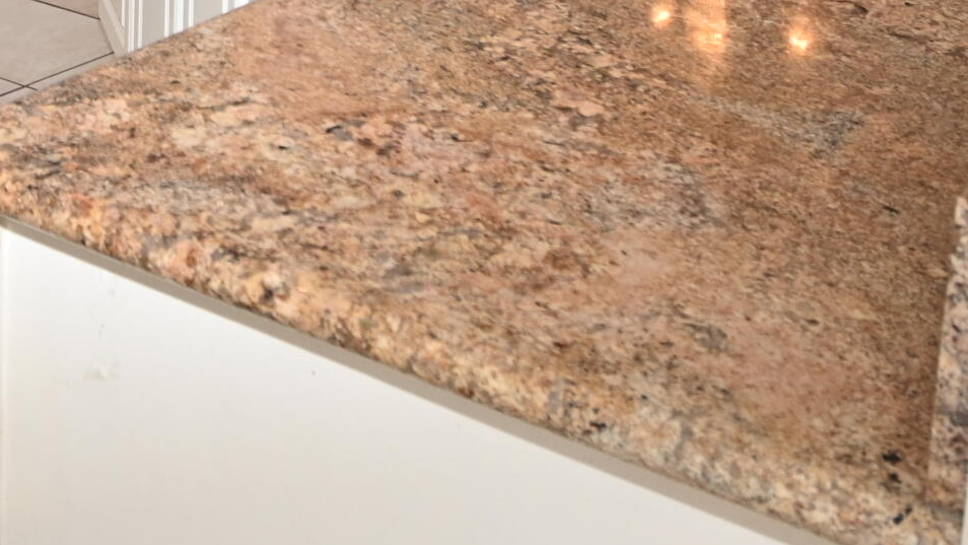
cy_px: -335
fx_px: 2028
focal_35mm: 79
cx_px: -190
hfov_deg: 24.4
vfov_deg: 14.1
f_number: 5.3
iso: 200
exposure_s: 1/100
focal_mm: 16
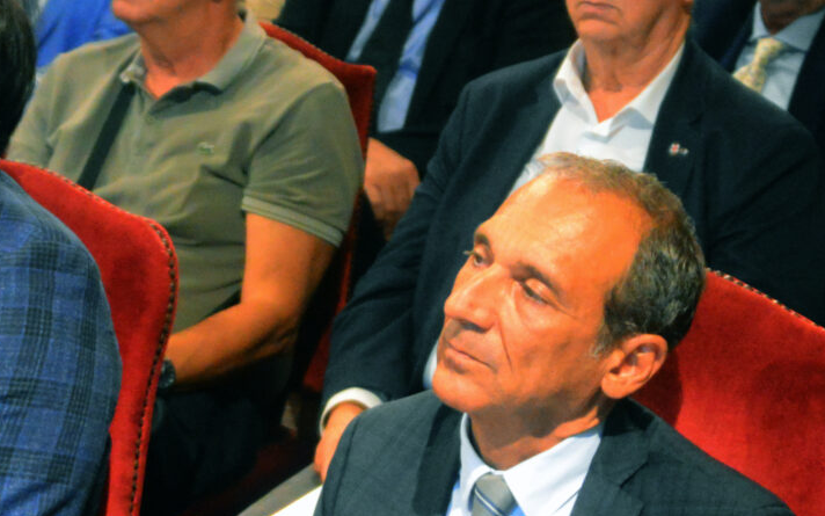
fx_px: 2968
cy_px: 332
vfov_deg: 9.9
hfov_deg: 15.8
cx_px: 372
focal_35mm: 132
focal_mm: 36
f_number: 4
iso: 6400
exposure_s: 1/60
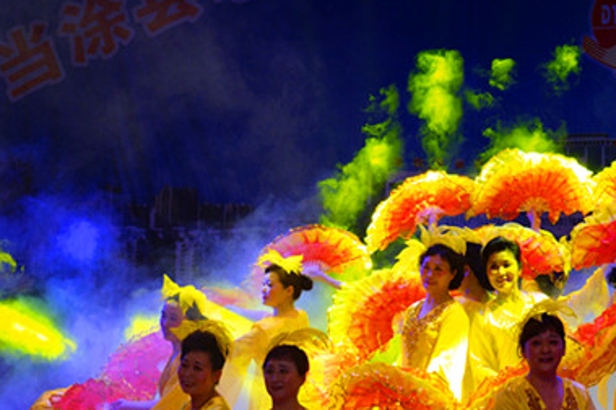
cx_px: 515
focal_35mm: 108
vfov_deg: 12.6
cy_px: 245
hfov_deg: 18.7
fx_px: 1847
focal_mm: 35
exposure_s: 1/80
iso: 100
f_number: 5.6
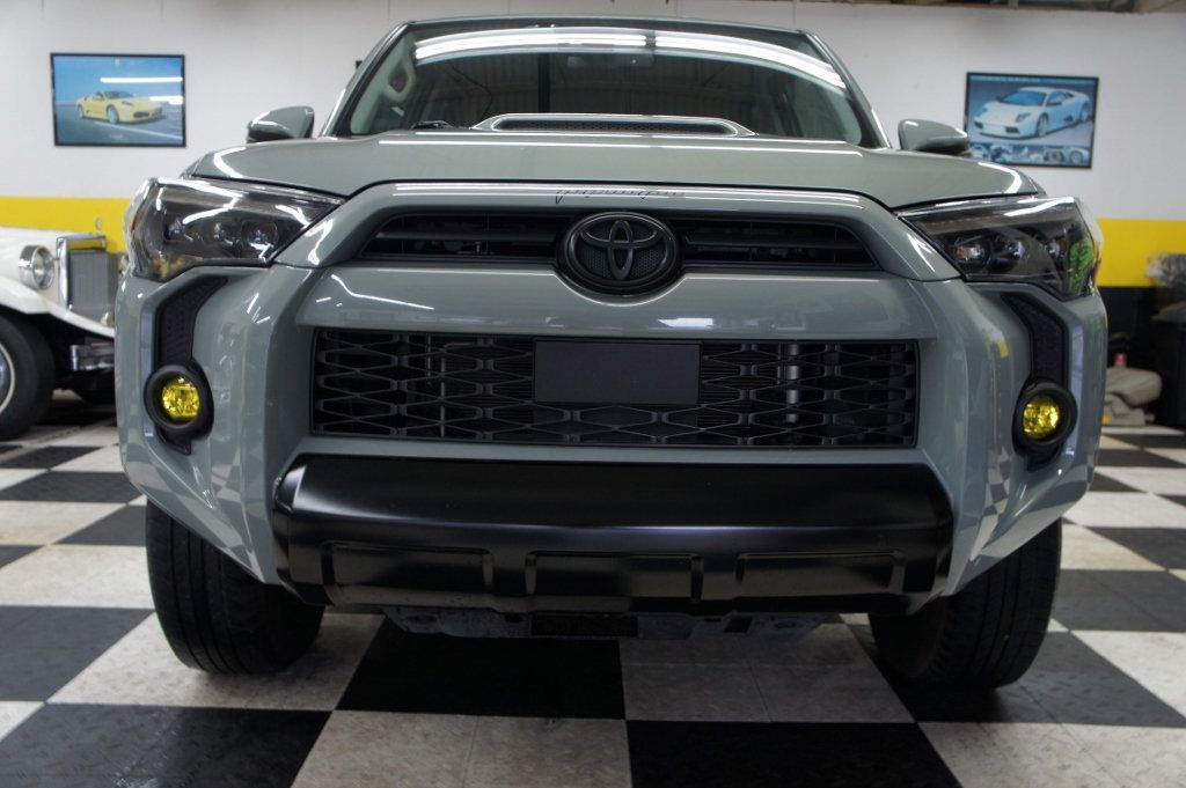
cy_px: 394
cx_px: 593
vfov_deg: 43.5
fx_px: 988
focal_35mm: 30
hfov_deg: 62.0
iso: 250
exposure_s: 1/30
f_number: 4
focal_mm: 20
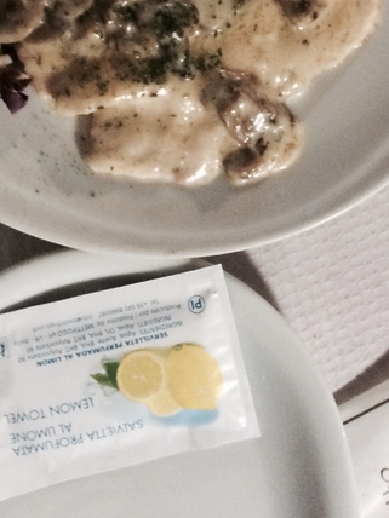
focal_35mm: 65
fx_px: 974
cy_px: -13
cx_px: 208
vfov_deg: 27.9
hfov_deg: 22.6
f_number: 2.2
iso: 400
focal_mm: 4.15
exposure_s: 1/15
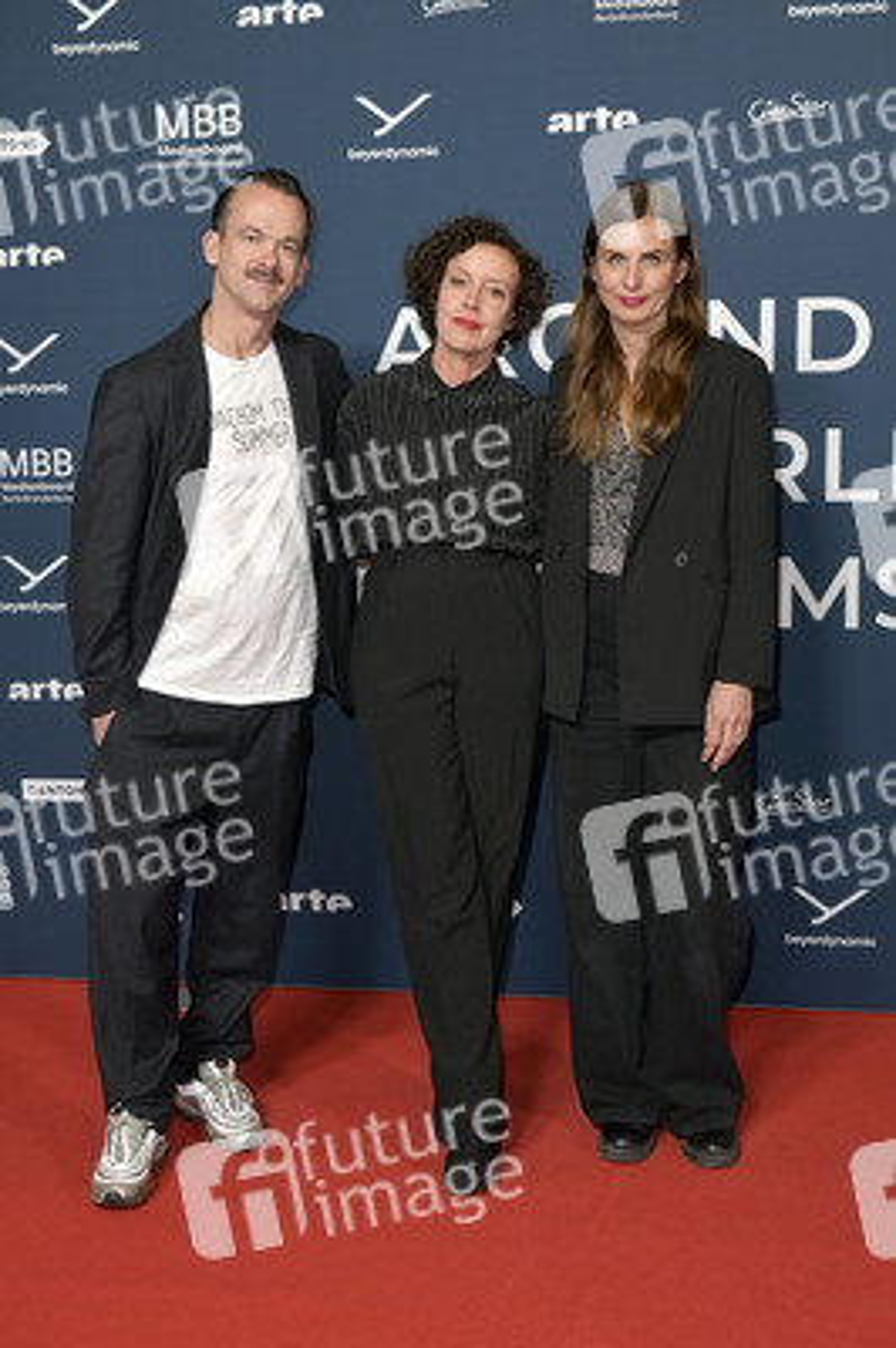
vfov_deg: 43.6
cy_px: 674
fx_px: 1683
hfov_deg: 29.8
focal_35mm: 45
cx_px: 448
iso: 1600
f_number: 6.3
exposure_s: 1/200
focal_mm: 45
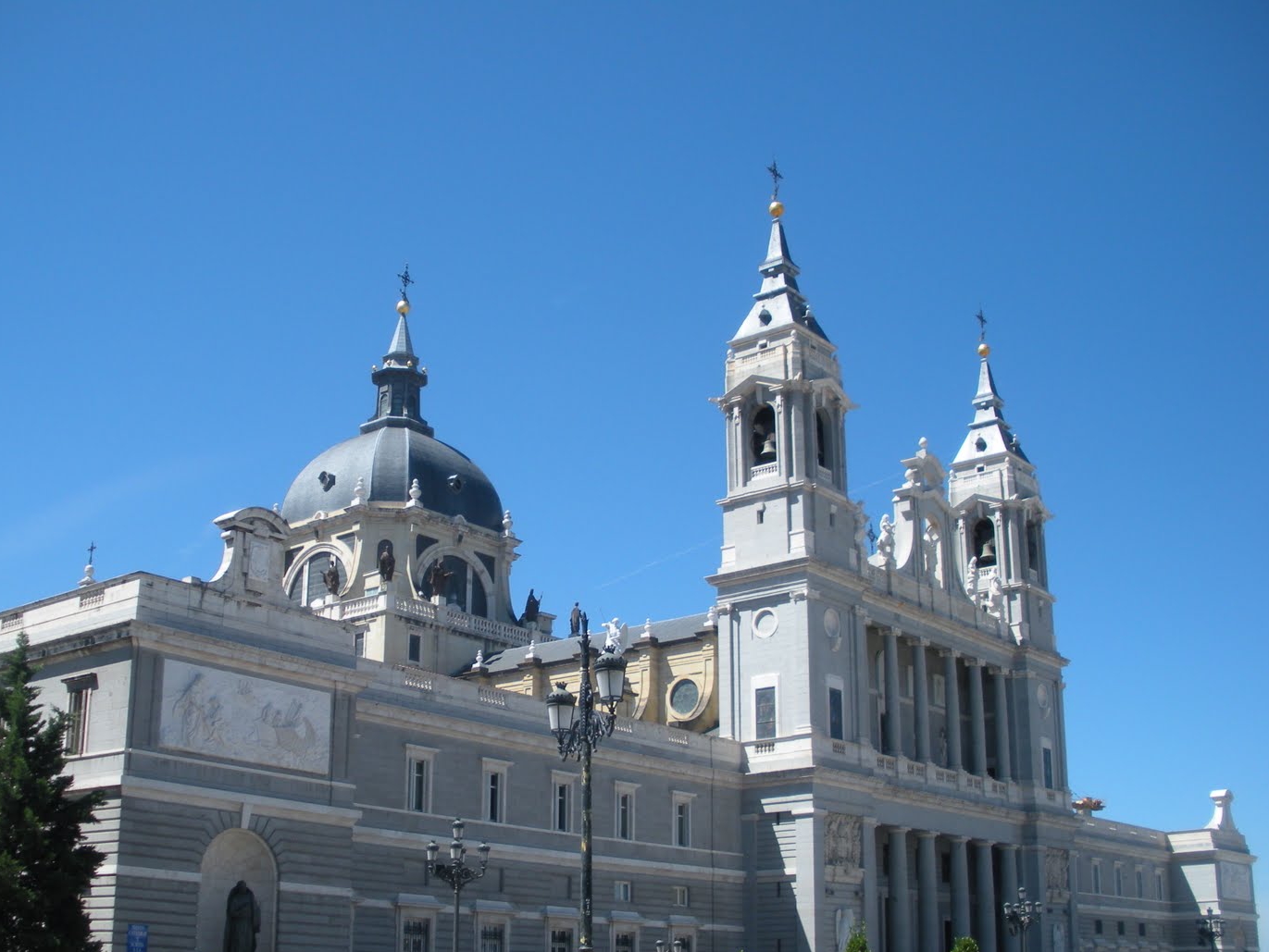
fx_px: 1540
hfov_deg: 44.7
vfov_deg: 34.3
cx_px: 572
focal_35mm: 42
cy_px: 539
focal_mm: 6.3
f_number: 3.5
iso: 64
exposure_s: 1/563
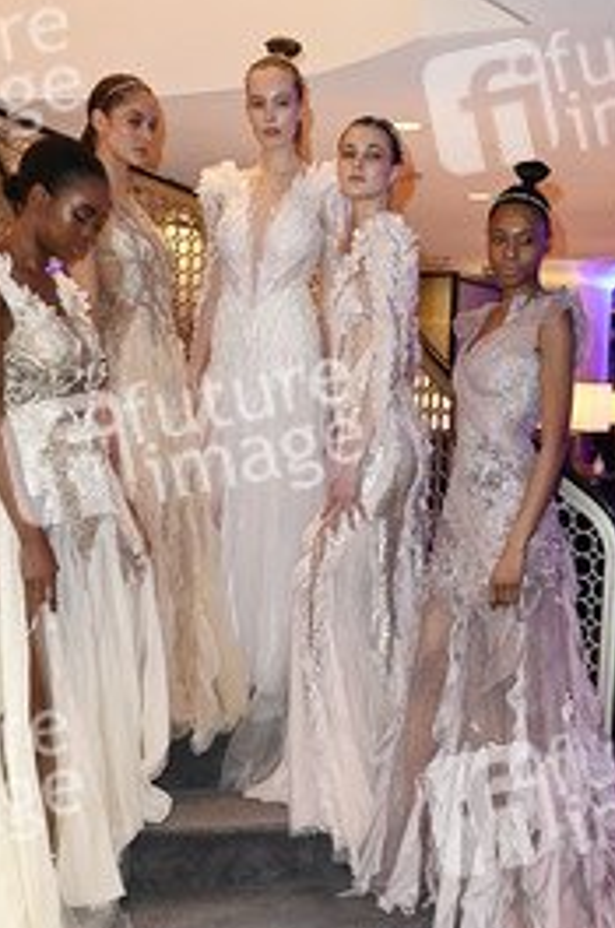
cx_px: 285
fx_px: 1132
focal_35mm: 44
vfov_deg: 43.9
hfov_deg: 30.4
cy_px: 619
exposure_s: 1/160
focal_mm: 29
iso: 5000
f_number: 5.6
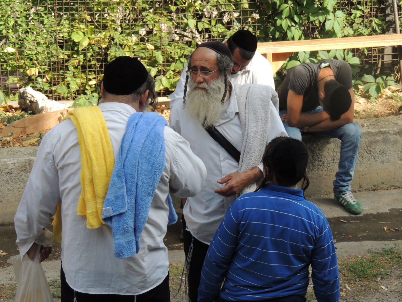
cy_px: 151
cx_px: 201
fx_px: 1684
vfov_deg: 10.2
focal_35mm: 145
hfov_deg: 13.6
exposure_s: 1/160
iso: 100
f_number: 4.4
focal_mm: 25.8
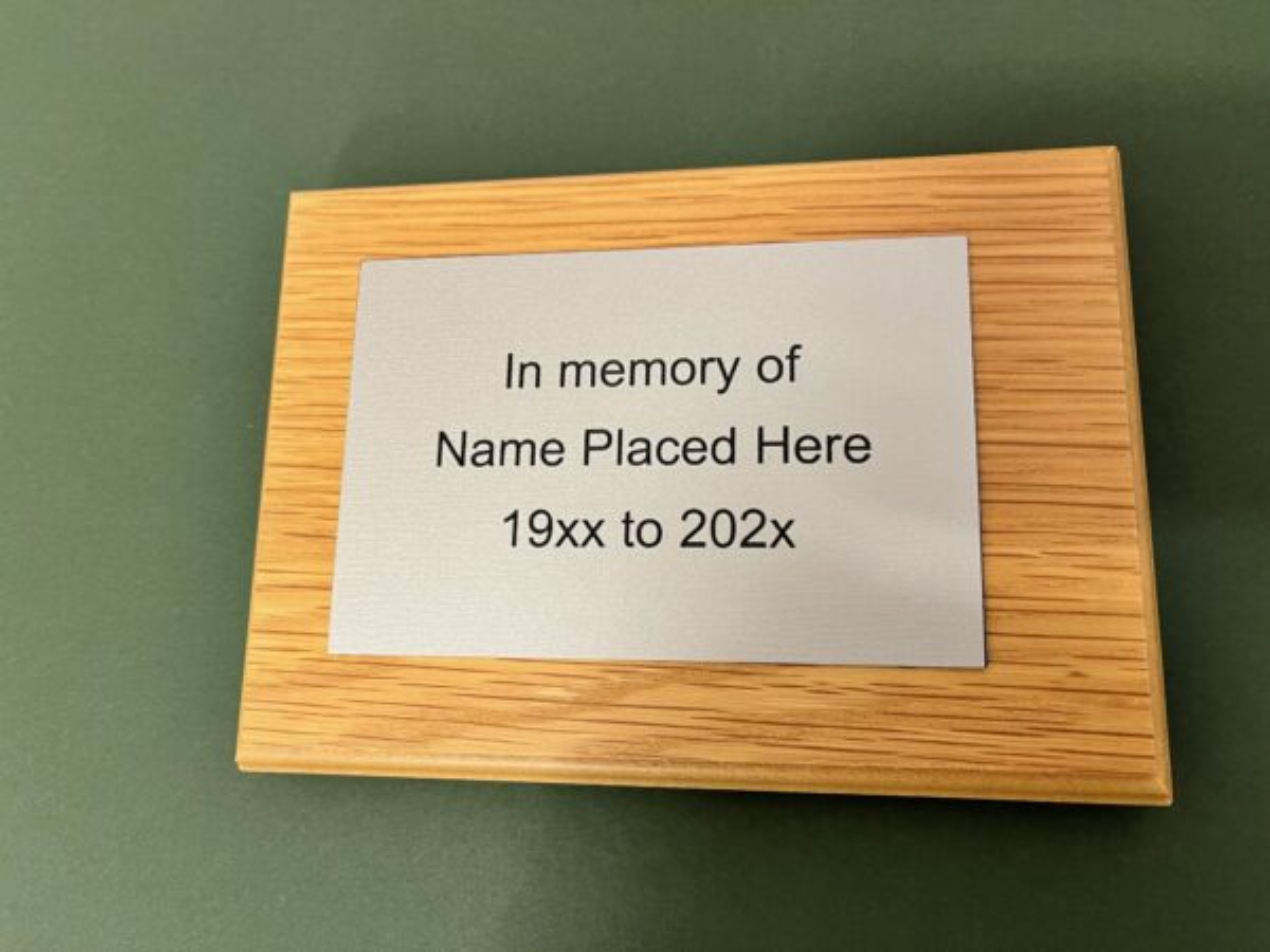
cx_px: 635
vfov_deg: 53.1
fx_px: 954
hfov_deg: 67.3
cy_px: 476
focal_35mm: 26
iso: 200
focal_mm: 5.1
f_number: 1.6
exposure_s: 1/50
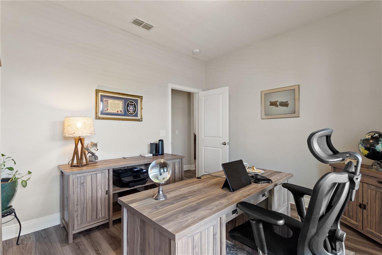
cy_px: 128
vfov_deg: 77.3
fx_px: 159
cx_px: 191
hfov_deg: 100.4
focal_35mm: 15
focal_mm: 10
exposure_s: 1/1.67
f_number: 4.5
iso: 400
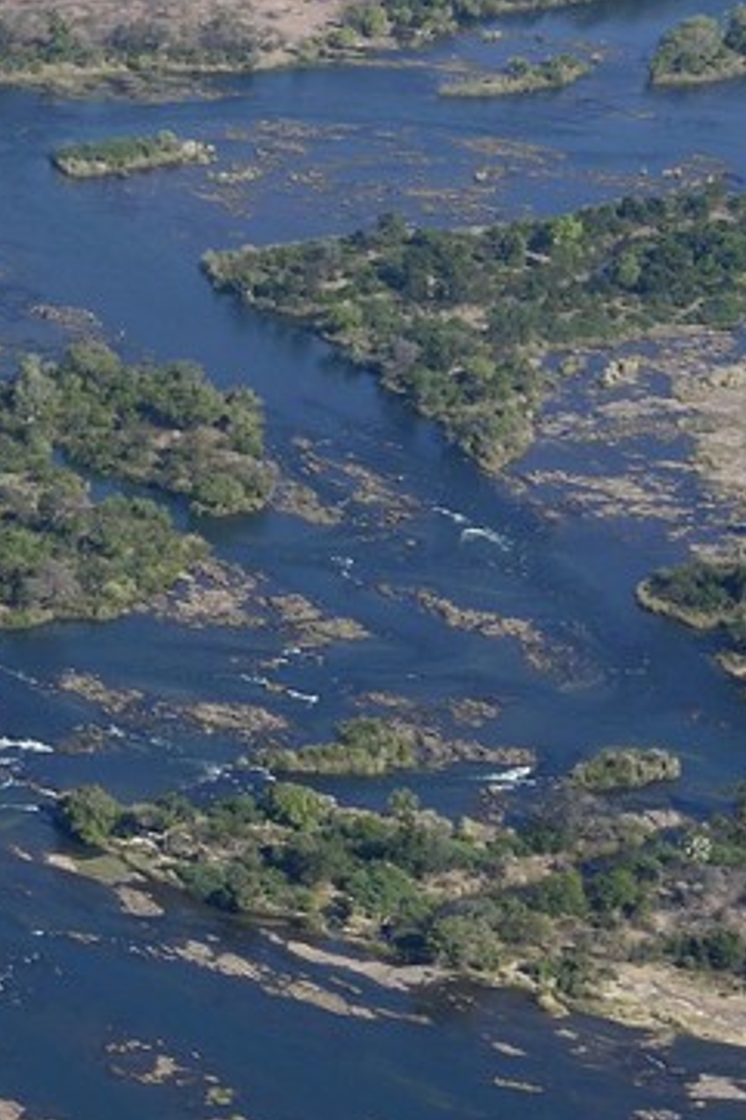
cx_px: -1529
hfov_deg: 7.2
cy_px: 1547
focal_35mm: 168
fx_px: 5227
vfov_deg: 11.8
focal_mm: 38
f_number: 8
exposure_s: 1/1000
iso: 400
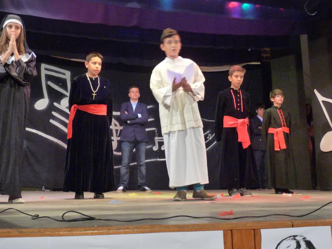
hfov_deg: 46.8
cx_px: 166
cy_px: 124
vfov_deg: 36.0
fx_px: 384
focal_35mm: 40
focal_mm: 4.9
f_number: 2.8
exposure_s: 1/8
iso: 400
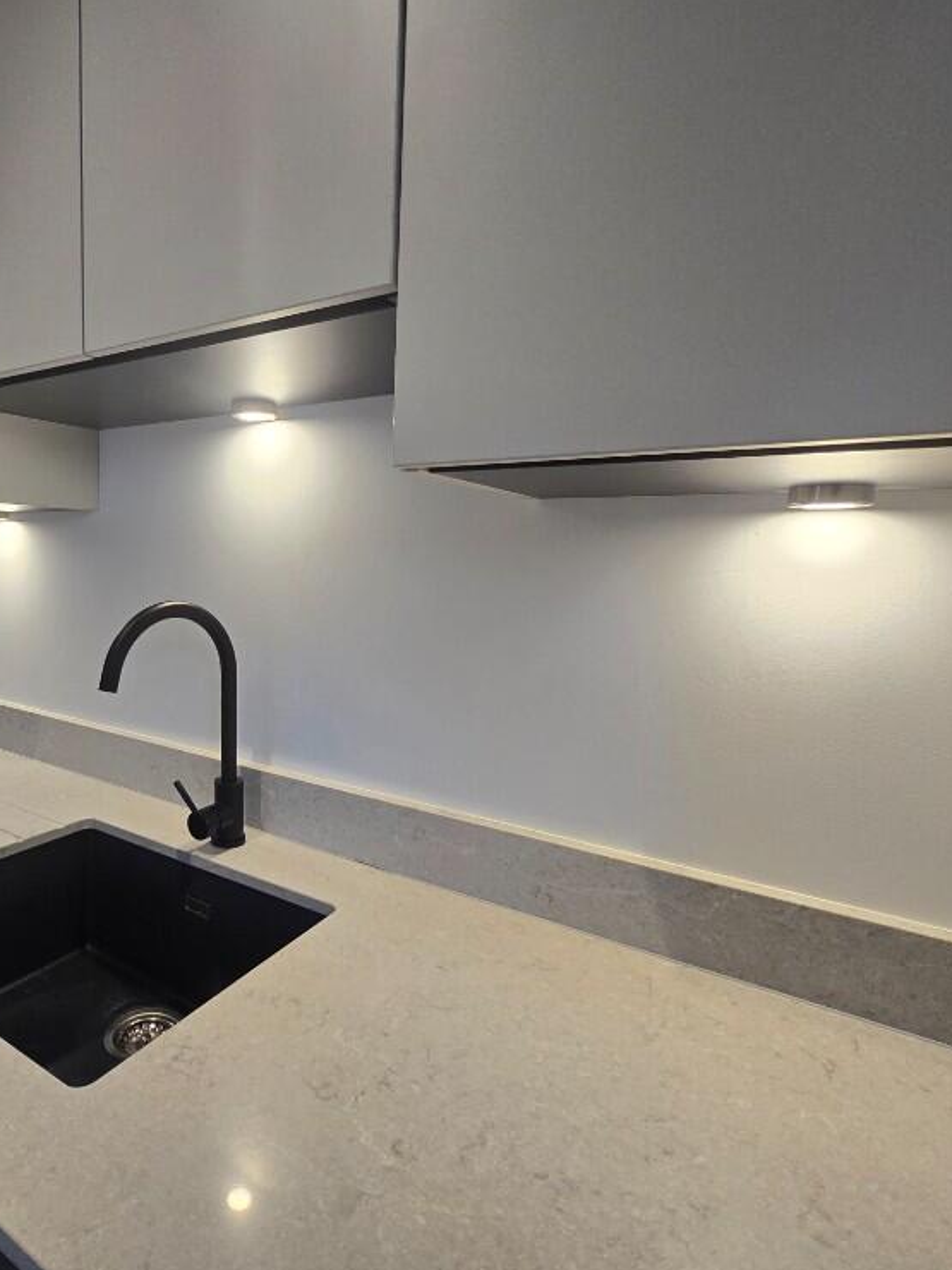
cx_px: 302
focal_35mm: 18
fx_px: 660
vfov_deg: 87.7
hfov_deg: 69.1
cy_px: 623
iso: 100
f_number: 2.2
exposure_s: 1/60
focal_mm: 2.2
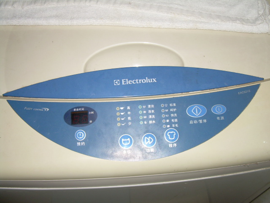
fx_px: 343
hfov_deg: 42.9
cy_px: 102
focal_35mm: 44
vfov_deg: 32.9
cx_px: 135
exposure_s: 1/60
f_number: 2.9
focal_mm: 7.2
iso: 50
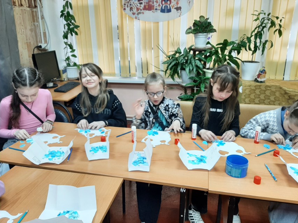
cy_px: 112
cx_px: 149
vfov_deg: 53.1
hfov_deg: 67.3
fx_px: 224
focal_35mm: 26
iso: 80
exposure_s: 1/50
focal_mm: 3.93
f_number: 1.7
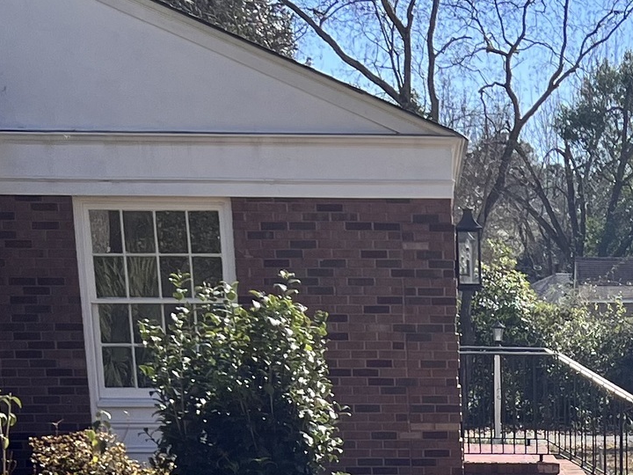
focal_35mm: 111
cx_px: 745
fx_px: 2030
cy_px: 869
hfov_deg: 17.0
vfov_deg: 12.2
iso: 50
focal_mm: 5.7
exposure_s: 1/3257
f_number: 1.5
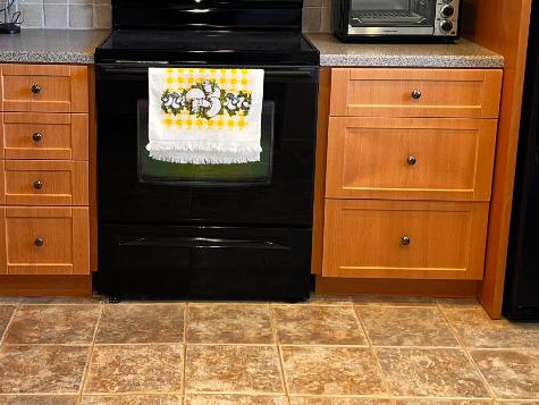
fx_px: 873
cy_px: 119
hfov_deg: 34.1
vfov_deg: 25.9
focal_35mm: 56
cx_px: 192
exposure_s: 1/20
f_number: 1.5
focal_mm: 5.7
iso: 64
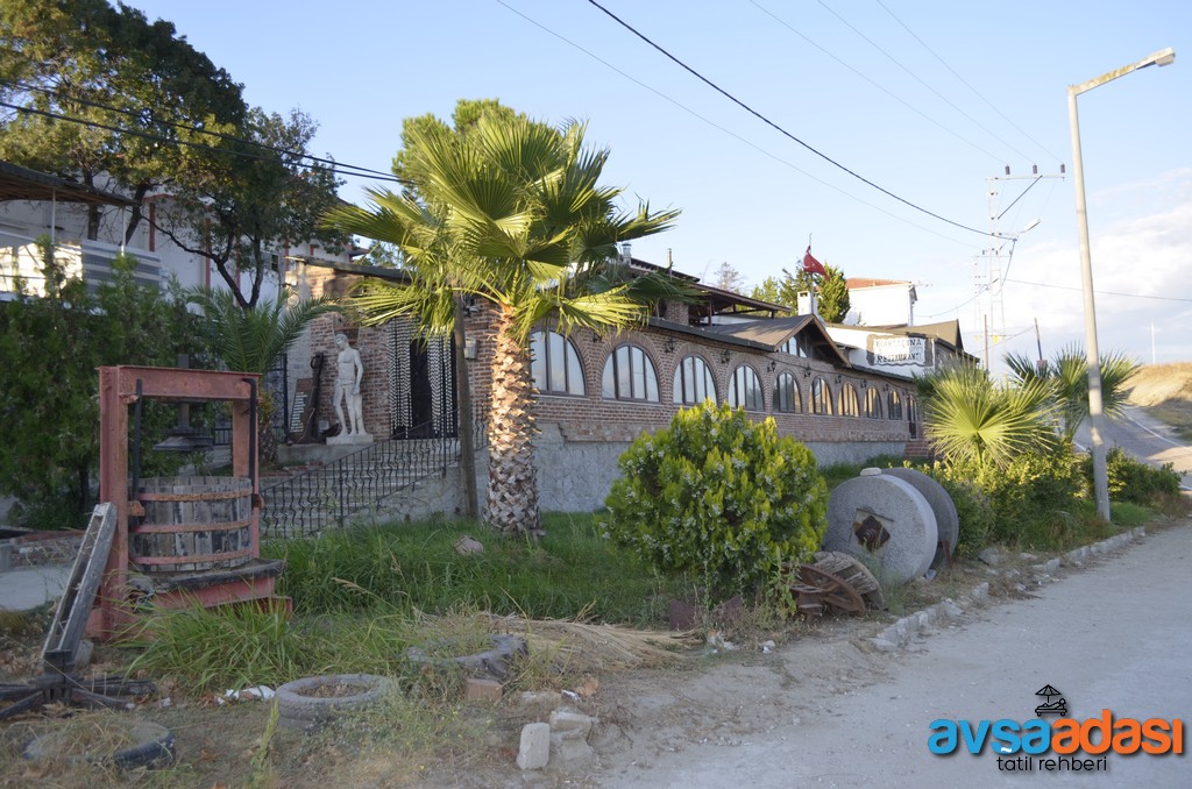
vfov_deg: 43.4
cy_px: 394
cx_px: 596
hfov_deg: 62.0
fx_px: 991
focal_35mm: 30
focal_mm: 20
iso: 100
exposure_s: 1/200
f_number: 4.8
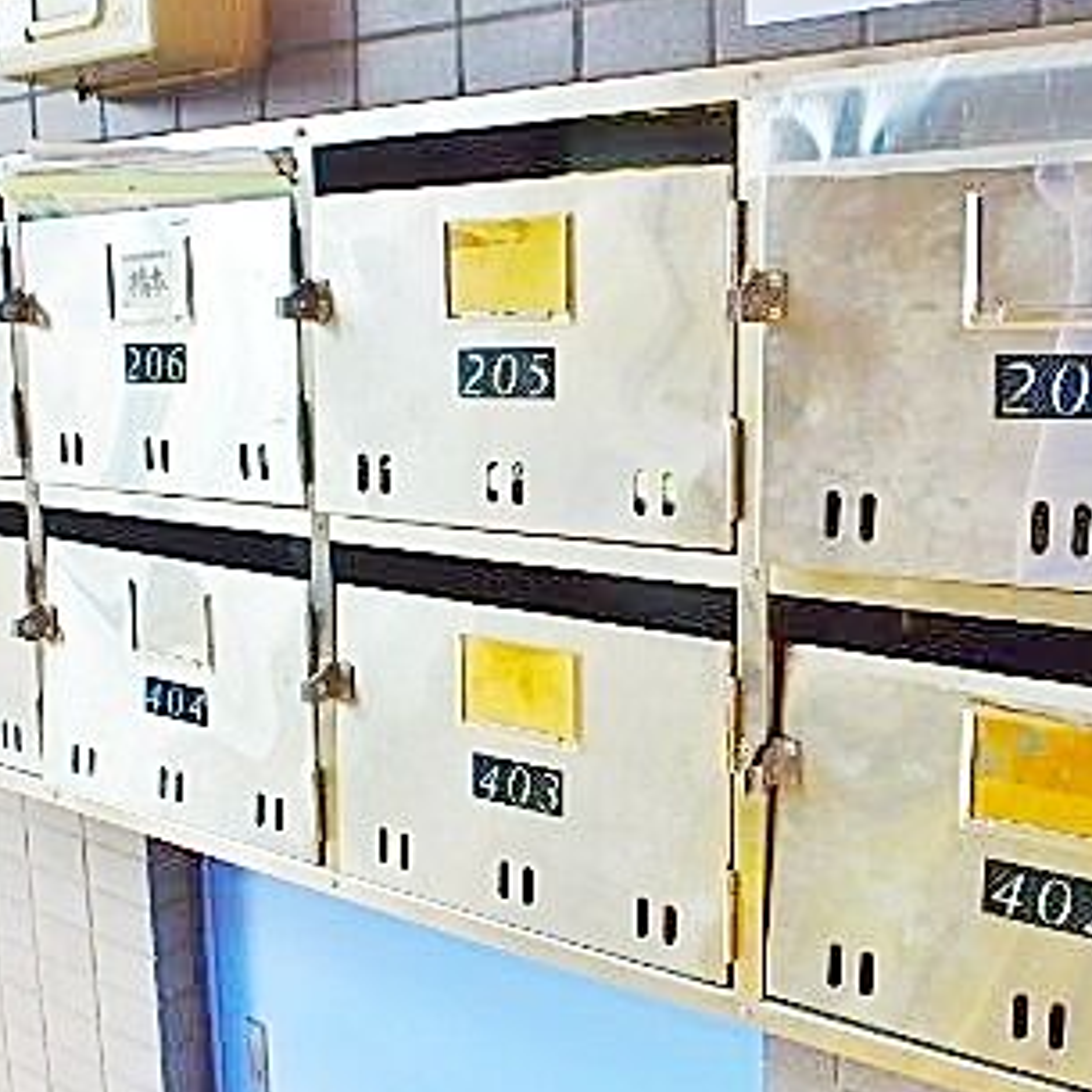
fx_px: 1392
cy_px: 612
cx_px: 559
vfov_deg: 42.8
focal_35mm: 39
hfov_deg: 42.8
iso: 125
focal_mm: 3.7
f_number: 3.5
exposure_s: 1/80
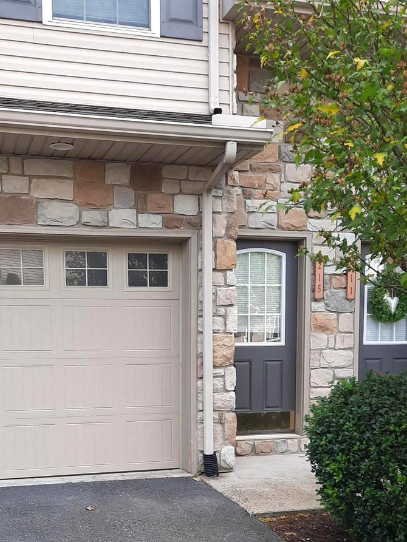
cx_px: 148
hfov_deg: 33.4
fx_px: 674
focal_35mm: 43
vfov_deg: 42.3
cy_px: 418
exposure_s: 1/184
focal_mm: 4.6
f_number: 2
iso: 32
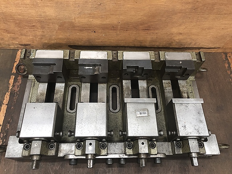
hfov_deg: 63.4
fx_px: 188
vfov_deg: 49.7
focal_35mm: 28
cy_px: 87
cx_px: 116
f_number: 1.8
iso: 80
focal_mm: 3.99
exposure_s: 1/15
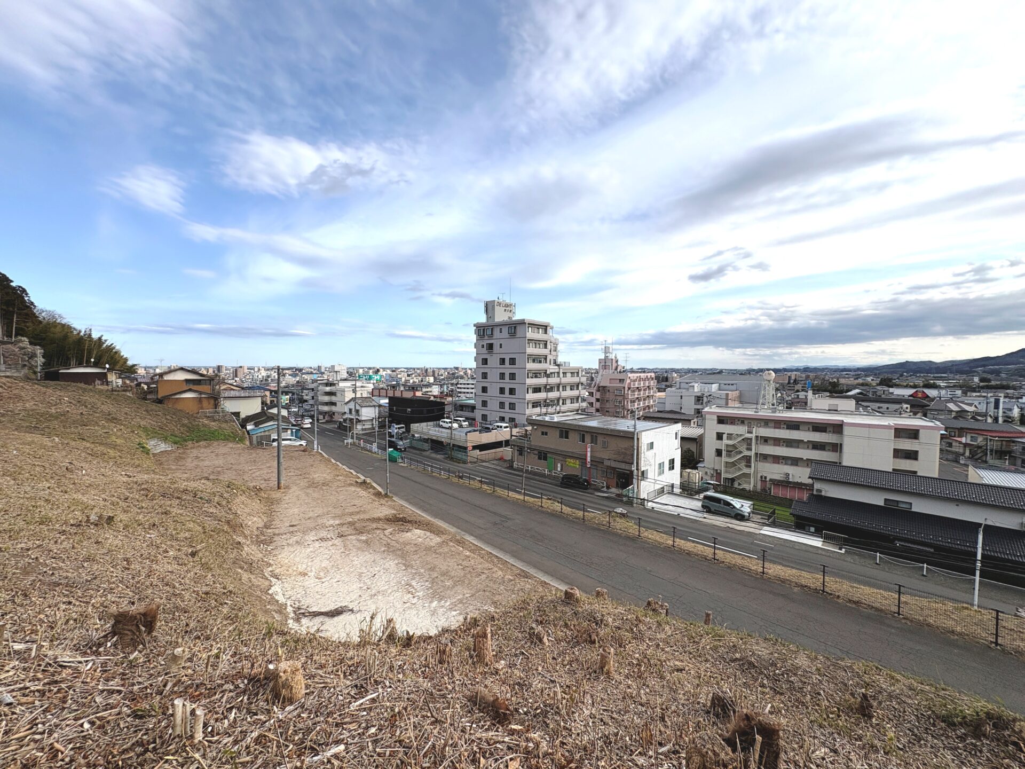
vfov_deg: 85.7
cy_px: 384
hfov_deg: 102.1
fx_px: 415
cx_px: 512
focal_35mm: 14
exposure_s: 1/1748
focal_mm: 2.22
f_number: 2.2
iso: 50
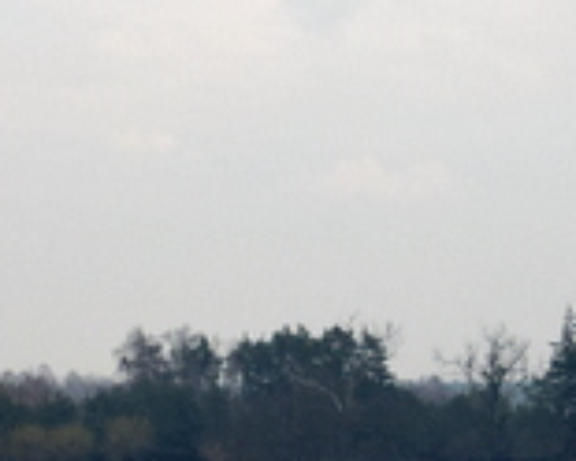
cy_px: 93
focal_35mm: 181
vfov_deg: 8.5
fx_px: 3093
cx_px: 82
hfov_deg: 10.6
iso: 200
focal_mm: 25
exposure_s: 1/1250
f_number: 4
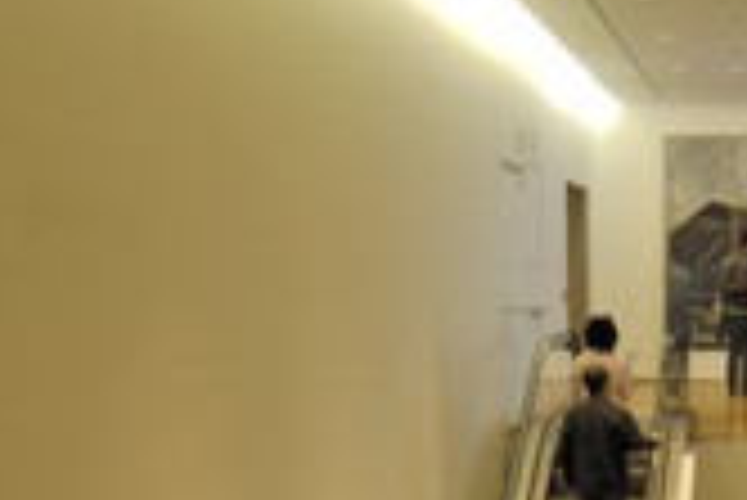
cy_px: 595
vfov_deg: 17.2
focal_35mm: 76
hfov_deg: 25.5
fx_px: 1578
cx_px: 722
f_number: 4
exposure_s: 1/10
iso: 100
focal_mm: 20
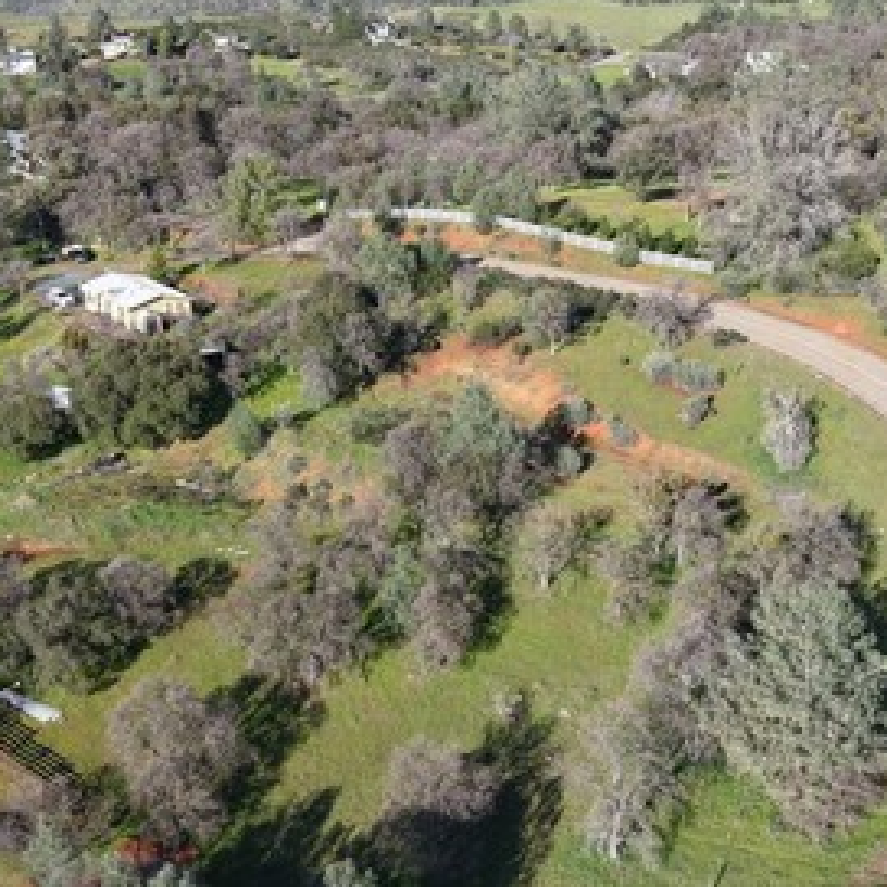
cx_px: 466
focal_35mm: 50
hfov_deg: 34.0
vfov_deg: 33.9
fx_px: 1450
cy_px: 554
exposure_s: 1/2000
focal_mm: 8.67
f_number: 1.8
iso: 110
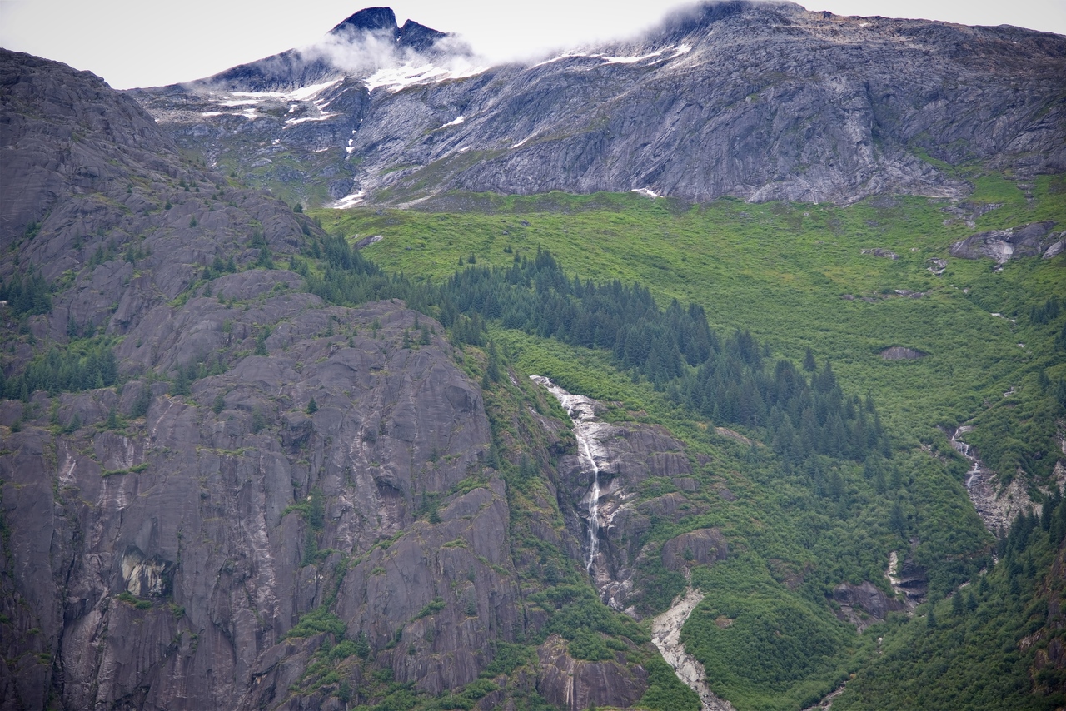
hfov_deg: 24.8
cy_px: 356
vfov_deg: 16.7
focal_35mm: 82
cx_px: 533
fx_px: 2429
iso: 160
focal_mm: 82
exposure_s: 1/200
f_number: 4
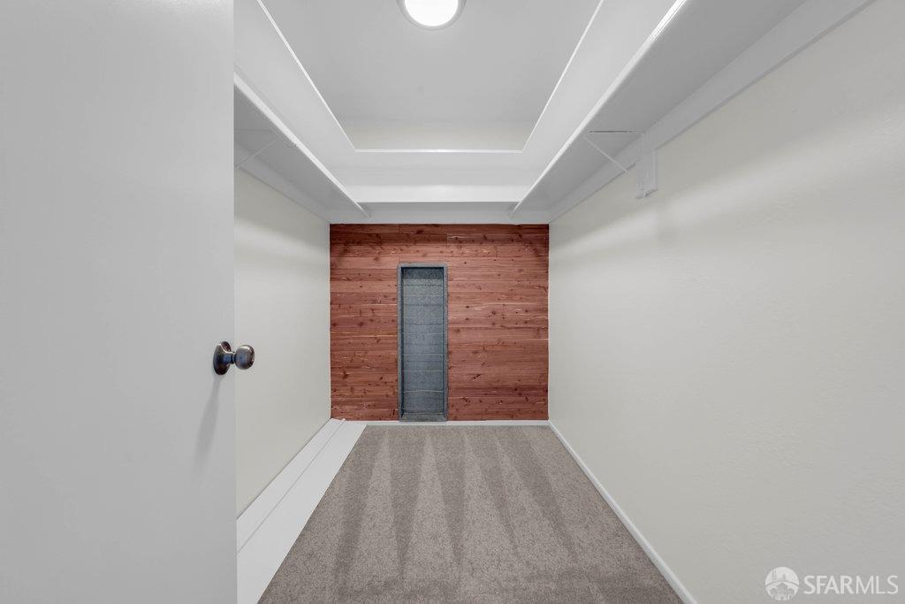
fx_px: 302
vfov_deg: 90.0
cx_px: 452
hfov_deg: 112.6
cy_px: 302
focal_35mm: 12
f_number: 8
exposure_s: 1/2
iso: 100
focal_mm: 12
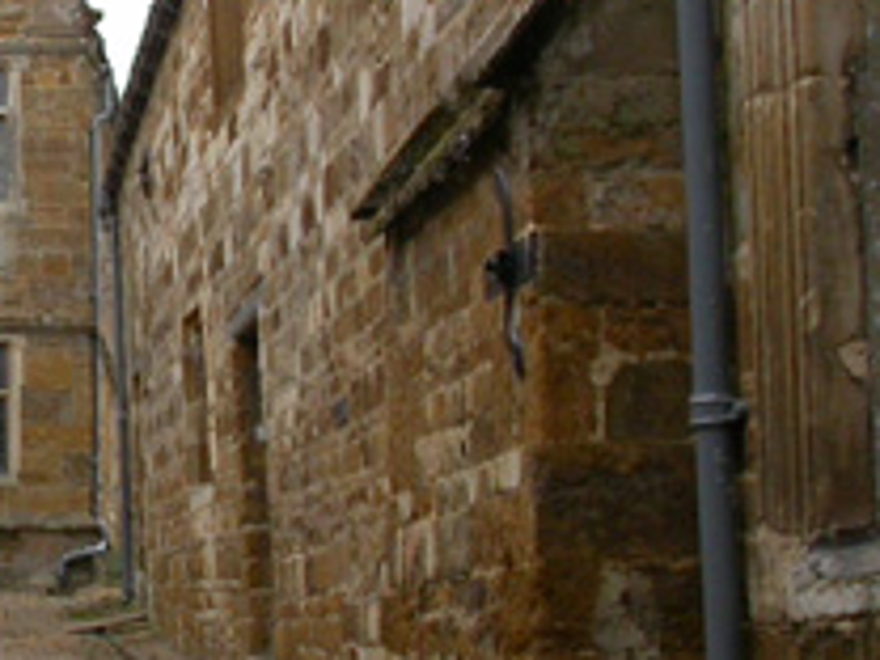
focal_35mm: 117
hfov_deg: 16.0
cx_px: -233
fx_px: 2974
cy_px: 309
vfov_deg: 12.7
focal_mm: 7.85
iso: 100
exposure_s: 1/164
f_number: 6
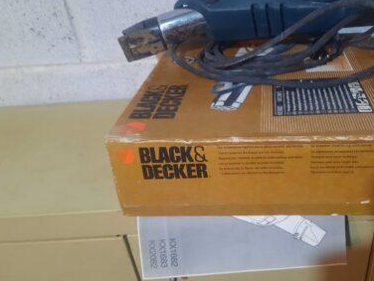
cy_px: 131
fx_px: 368
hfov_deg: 53.4
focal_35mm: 34
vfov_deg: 41.9
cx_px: 230
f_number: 2
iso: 320
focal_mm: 4.6
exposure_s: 1/25
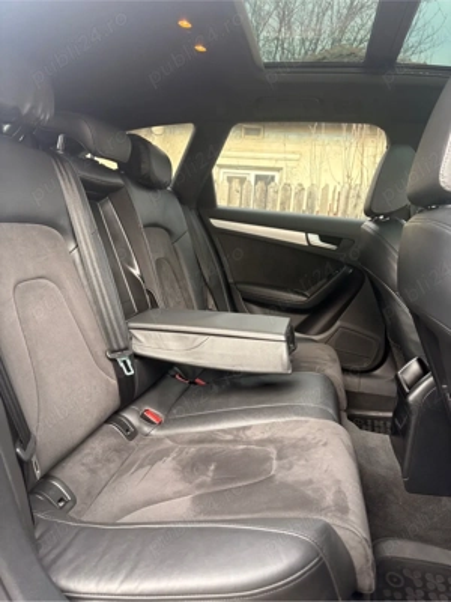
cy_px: 301
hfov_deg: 53.1
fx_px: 452
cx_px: 226
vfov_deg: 67.3
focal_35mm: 26
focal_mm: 5.96
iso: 64
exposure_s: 1/122
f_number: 1.6
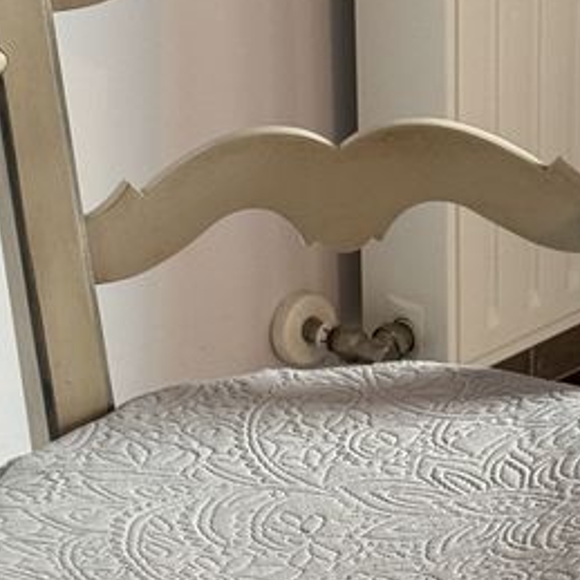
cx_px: 302
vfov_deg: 10.6
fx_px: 3109
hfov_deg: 10.7
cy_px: 531
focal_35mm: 164
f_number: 1.78
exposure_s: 1/50
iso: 125
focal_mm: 6.76
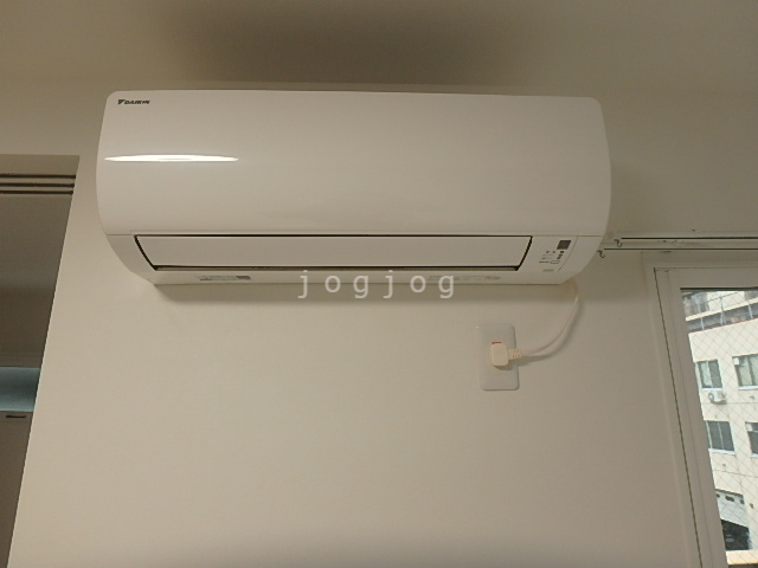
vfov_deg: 63.4
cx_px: 379
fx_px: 460
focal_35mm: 21
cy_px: 284
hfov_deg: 79.0
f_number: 3.5
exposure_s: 1/40
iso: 200
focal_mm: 3.7
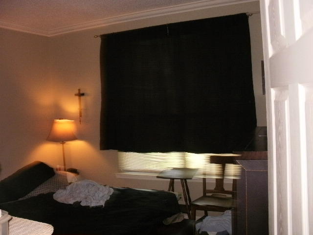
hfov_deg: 51.4
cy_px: 118
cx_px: 156
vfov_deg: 39.7
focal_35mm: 36
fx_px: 326
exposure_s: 1/30
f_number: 3.5
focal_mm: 6.3
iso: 160
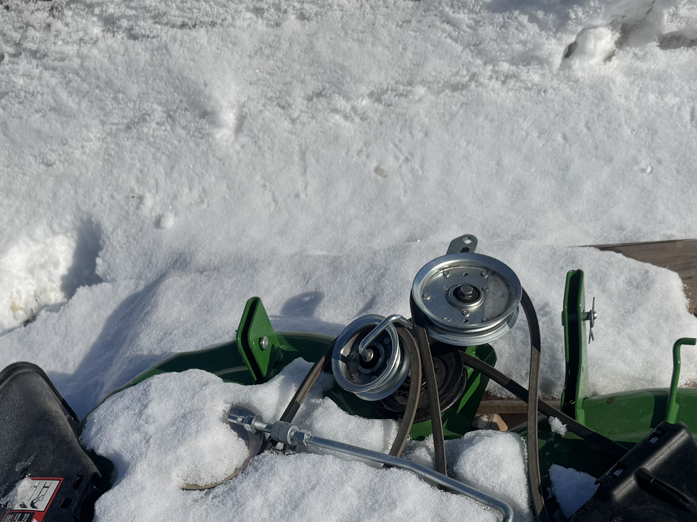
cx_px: 338
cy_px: 558
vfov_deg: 26.1
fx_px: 1047
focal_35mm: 52
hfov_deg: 36.8
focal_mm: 6.76
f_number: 1.78
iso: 64
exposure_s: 1/12346
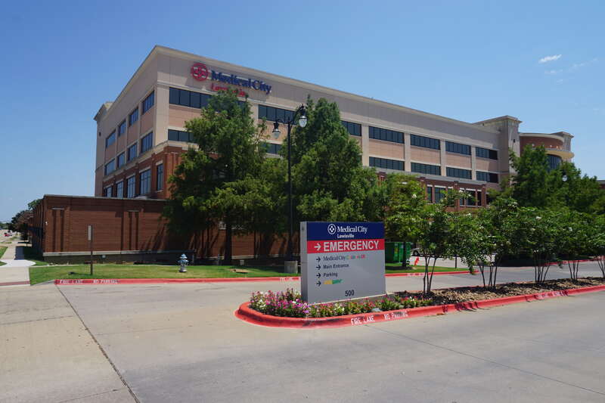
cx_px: 302
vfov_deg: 53.1
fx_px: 403
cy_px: 202
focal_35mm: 24
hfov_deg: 73.8
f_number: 11
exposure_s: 1/160
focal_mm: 16
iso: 100
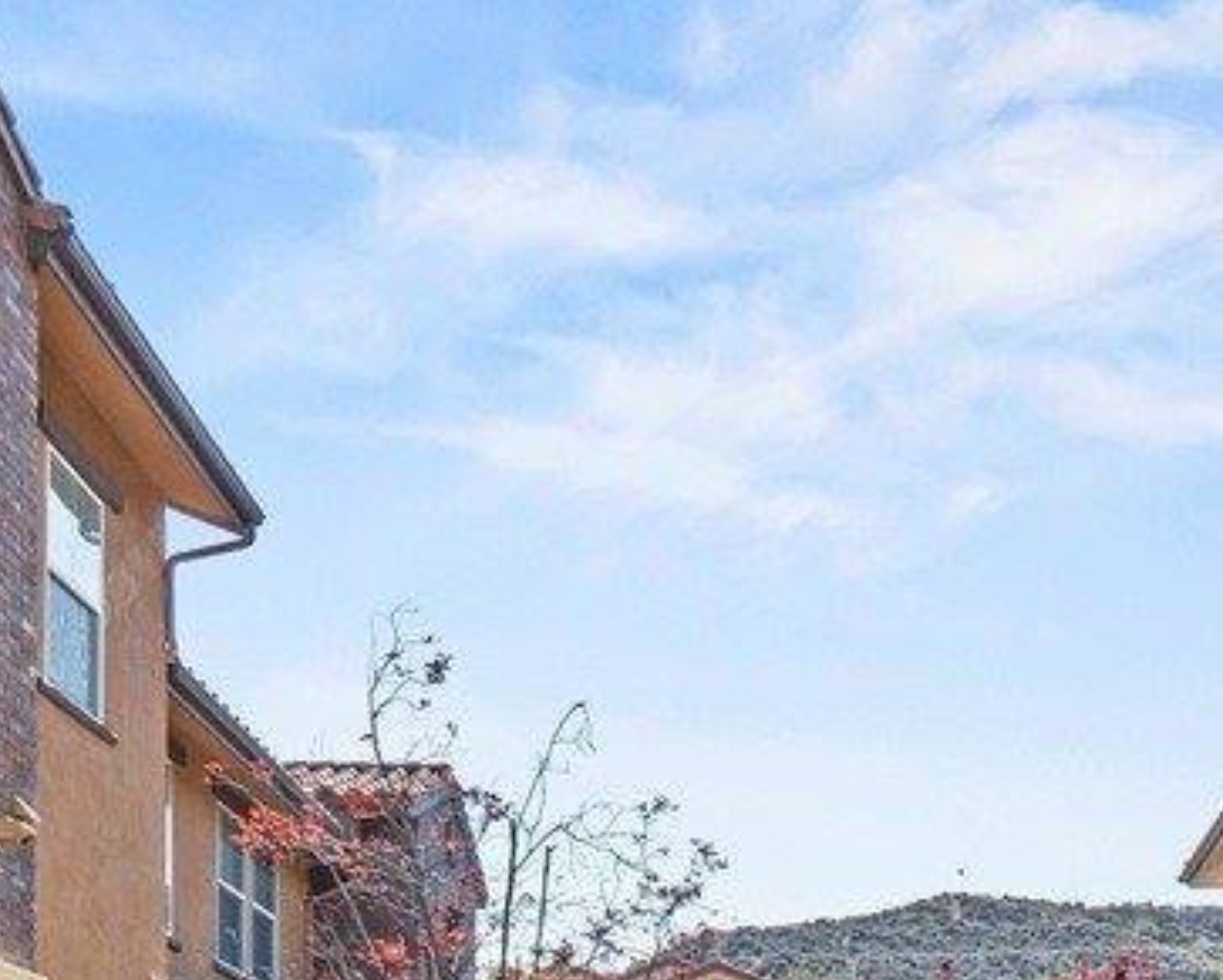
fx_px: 1594
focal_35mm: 44
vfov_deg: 28.6
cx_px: 876
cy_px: 1239
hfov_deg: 41.1
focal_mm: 8
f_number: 8
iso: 200
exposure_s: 1/40
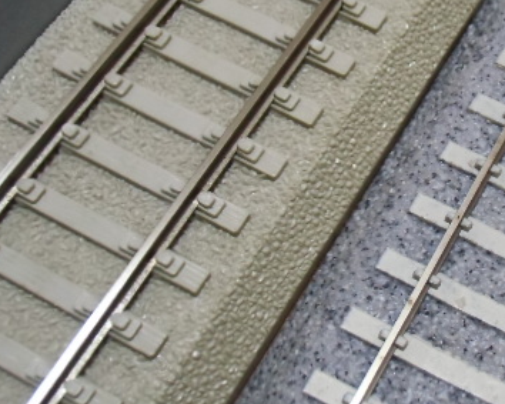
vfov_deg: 22.8
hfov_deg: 27.4
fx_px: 1001
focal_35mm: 67
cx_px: 441
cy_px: 204
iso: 800
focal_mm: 6.67
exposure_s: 1/30
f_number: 3.9
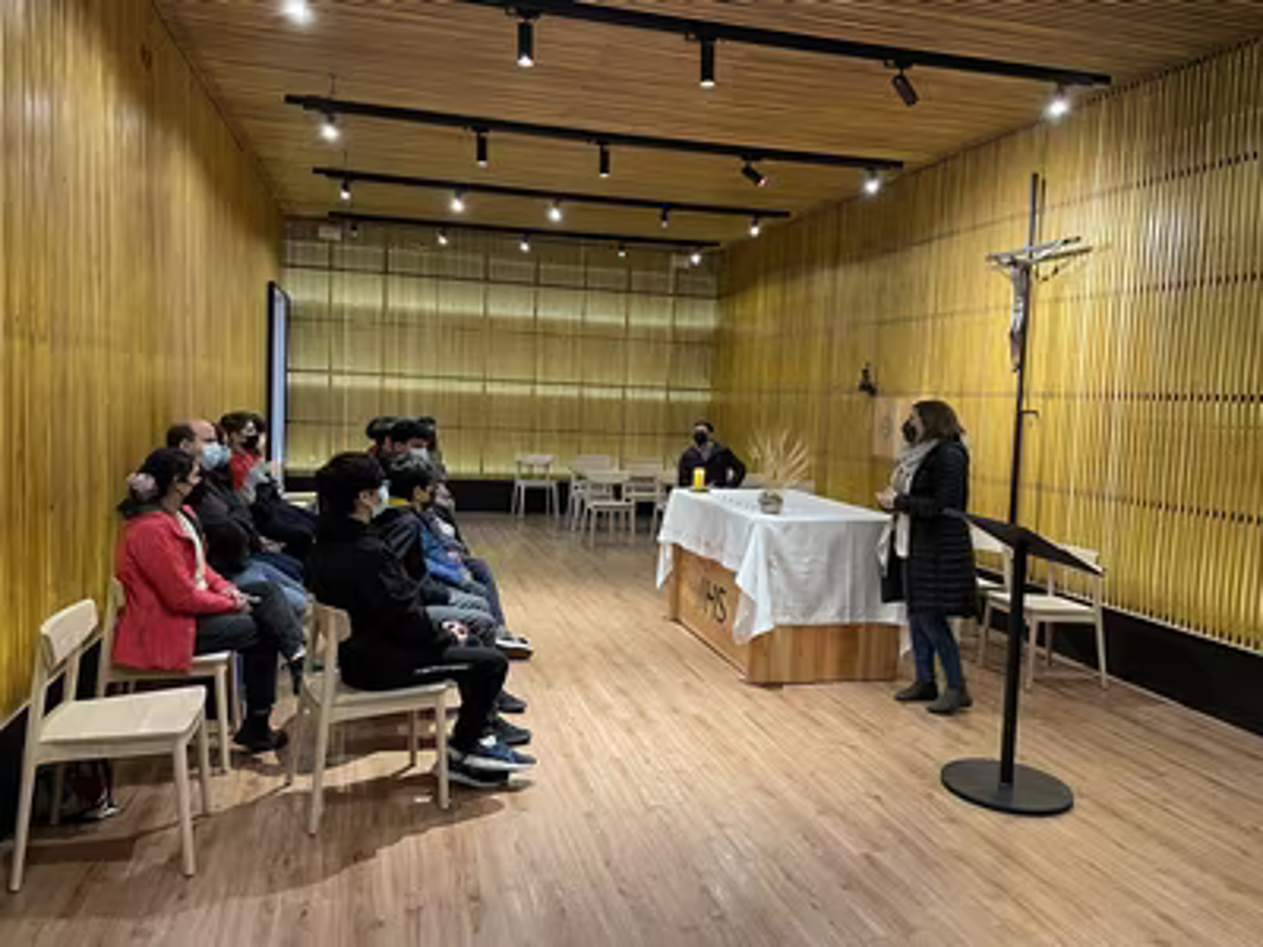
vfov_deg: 53.1
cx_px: 632
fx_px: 949
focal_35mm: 26
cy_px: 474
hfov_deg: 67.3
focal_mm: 4.2
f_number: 1.6
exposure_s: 1/50
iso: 200
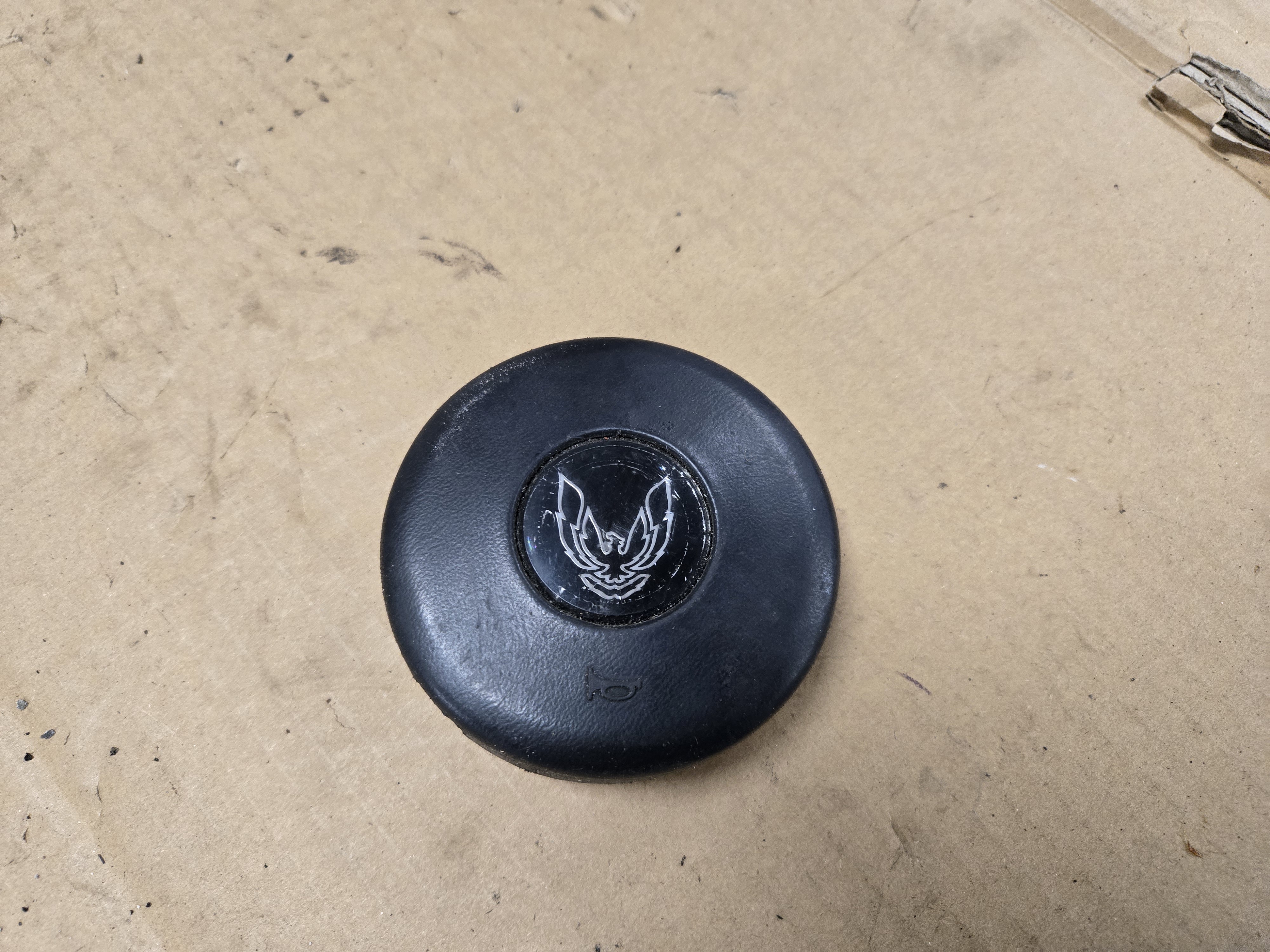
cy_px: 476
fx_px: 844
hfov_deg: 73.9
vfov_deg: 58.9
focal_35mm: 23
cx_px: 635
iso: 640
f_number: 1.8
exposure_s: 1/120
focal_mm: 5.4
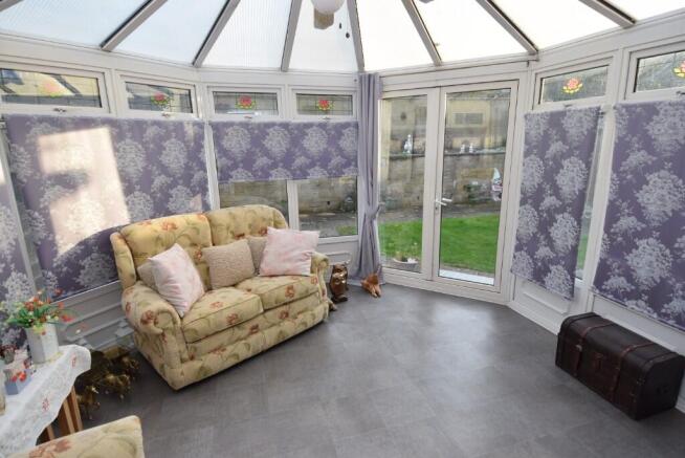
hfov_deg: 90.0
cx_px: 342
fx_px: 343
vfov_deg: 67.5
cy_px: 229
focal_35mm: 18
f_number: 6.3
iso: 400
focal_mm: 12
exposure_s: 1/160
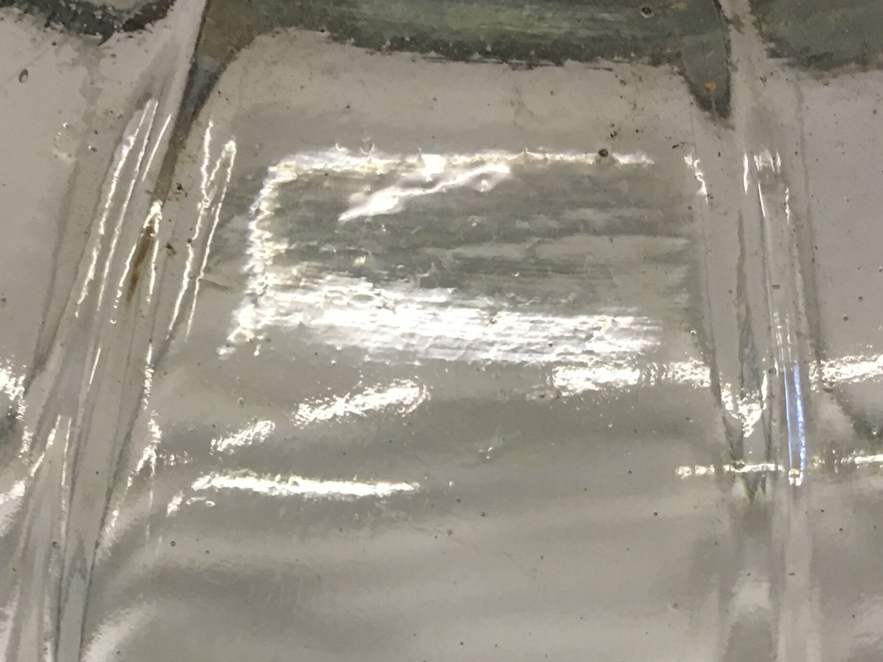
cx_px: 413
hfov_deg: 30.3
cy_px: 654
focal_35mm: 64
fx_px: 1632
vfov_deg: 22.1
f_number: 2.2
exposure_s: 1/33
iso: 125
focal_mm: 4.15
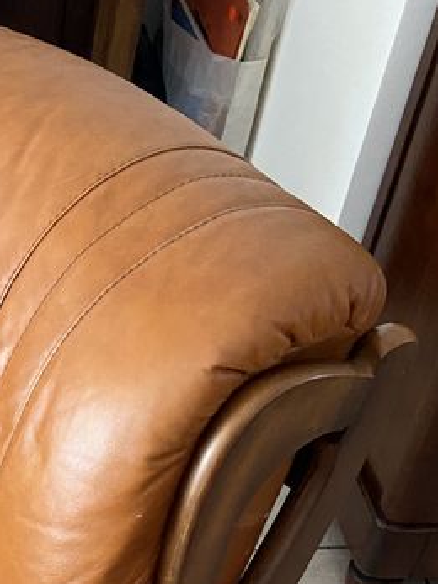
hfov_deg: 17.8
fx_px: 1266
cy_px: 771
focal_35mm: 75
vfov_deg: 23.0
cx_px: -192
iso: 500
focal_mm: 4.25
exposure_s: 1/50
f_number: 1.8
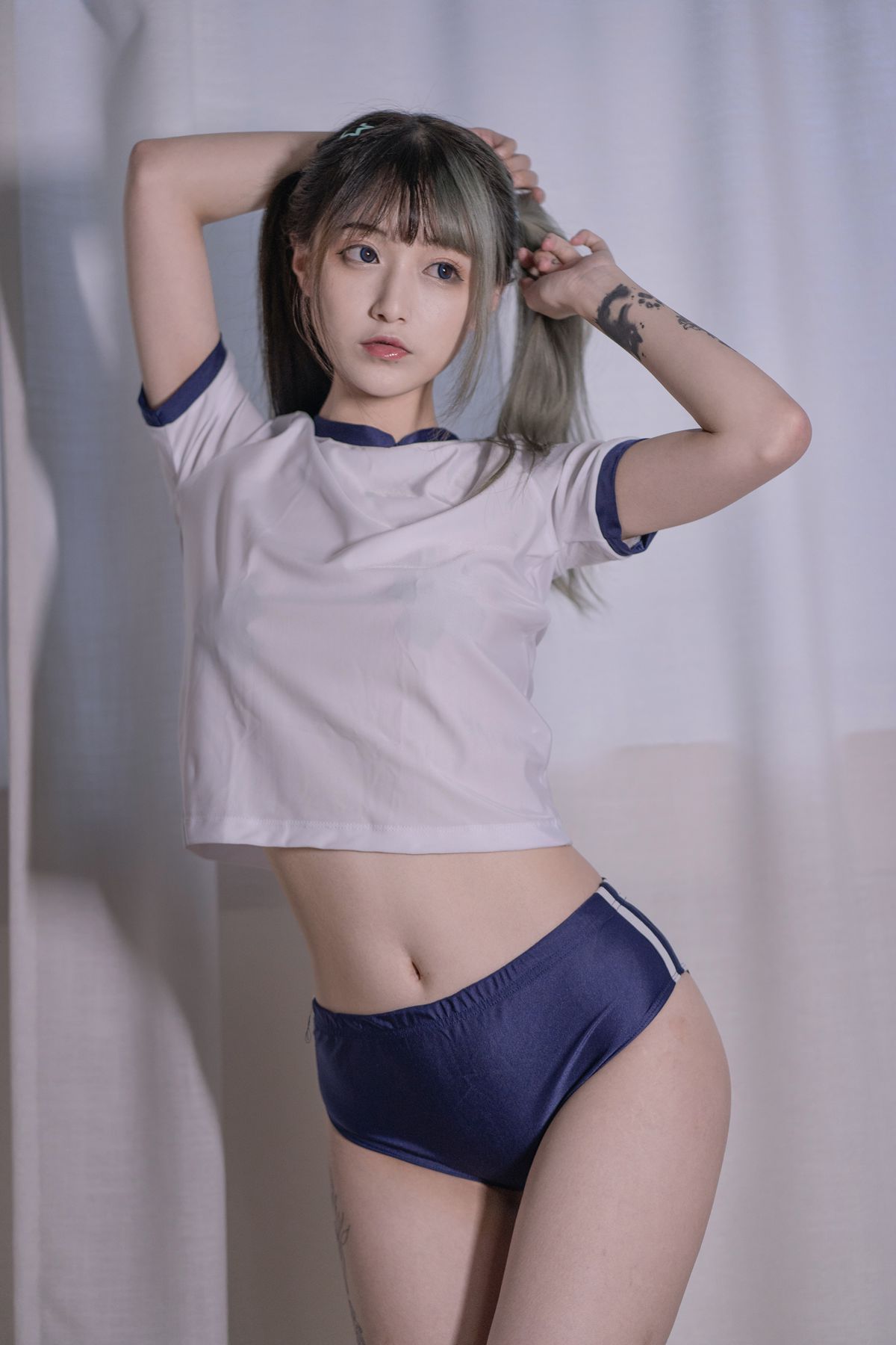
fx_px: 3173
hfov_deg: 16.1
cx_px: 448
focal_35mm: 85
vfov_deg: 23.9
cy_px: 672
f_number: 2
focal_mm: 85
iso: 800
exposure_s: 1/100
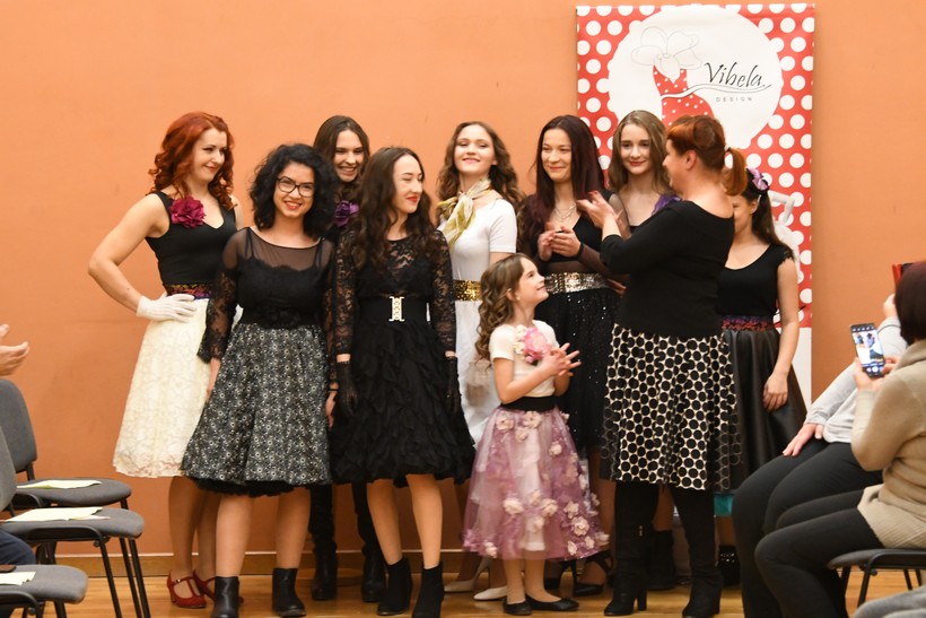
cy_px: 309
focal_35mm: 127
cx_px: 463
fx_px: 3267
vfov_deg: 10.8
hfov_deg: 16.1
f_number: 5
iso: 5000
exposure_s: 1/50
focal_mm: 85
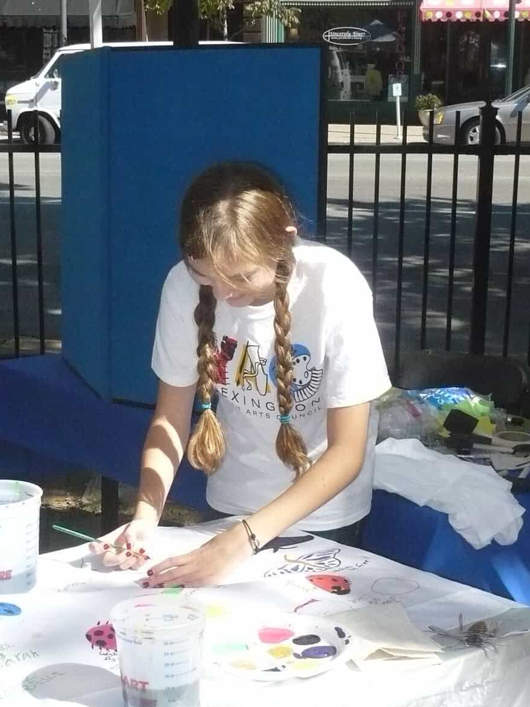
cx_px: 241
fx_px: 1347
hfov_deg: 22.2
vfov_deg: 29.4
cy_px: 360
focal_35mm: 66
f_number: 9
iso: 400
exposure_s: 1/400
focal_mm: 6.6
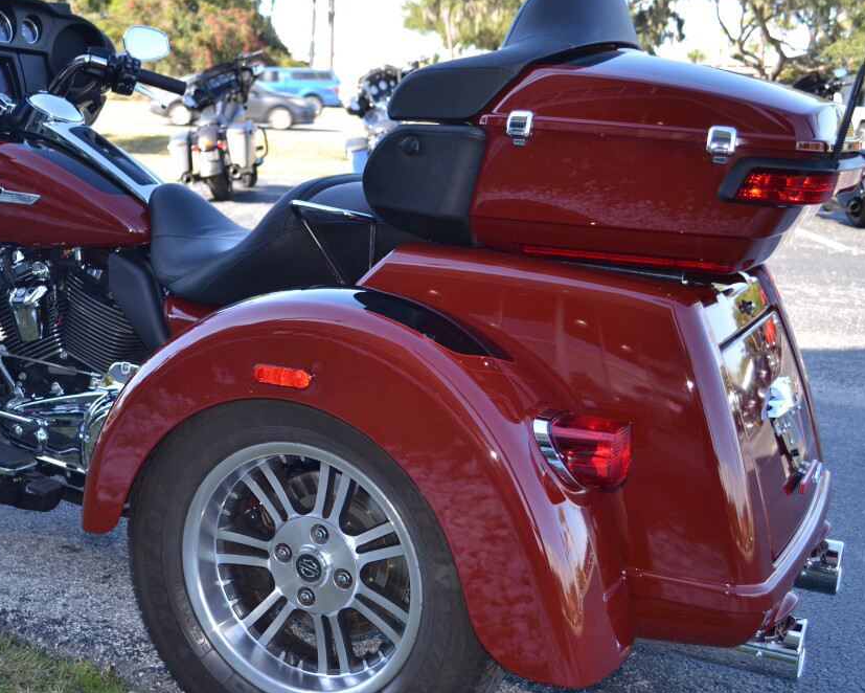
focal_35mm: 49
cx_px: 293
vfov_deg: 30.8
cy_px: 359
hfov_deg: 37.7
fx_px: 1255
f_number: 4
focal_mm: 24
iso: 110
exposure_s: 1/125
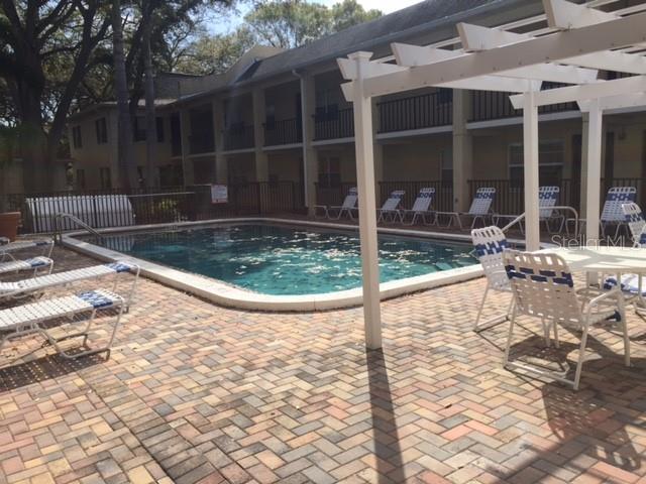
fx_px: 541
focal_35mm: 29
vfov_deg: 48.2
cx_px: 323
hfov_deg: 61.7
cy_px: 242
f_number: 2.2
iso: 32
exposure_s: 1/2639
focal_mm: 4.15
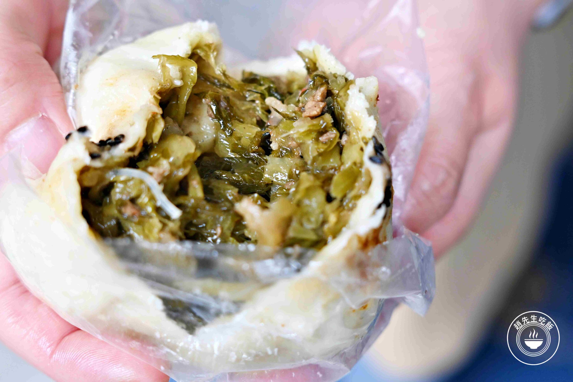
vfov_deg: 18.2
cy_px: 191
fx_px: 1194
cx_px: 286
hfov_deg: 27.0
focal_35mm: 75
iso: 360
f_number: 3.2
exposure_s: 1/160
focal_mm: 50
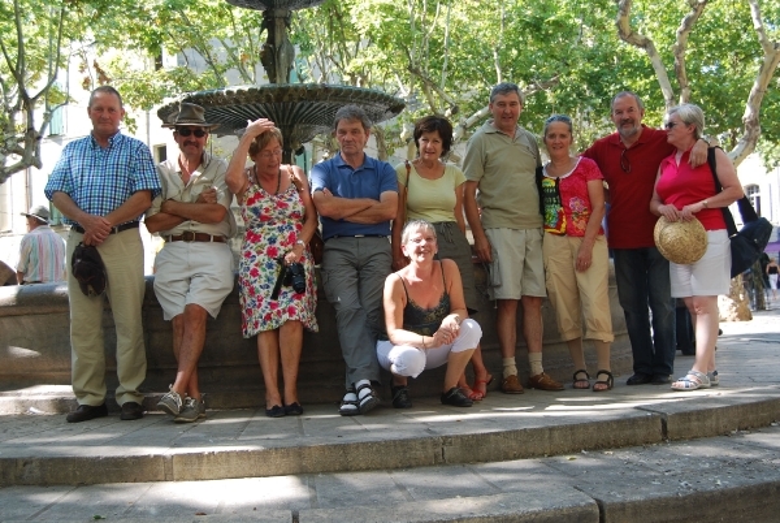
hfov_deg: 42.3
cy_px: 262
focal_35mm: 46
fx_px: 1009
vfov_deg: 29.0
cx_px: 390
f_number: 5.6
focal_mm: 31
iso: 200
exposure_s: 1/125
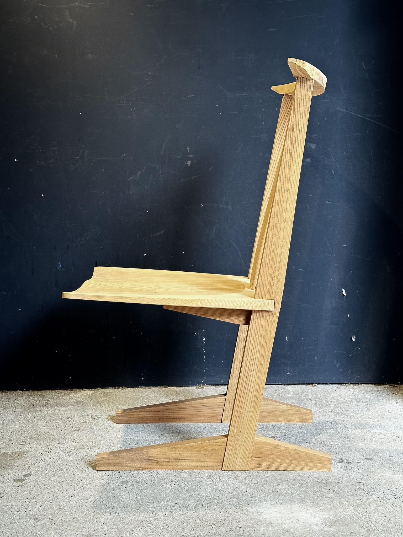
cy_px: 268
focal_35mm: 48
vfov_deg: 39.7
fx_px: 745
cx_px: 202
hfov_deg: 30.3
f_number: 1.78
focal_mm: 6.86
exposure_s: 1/50
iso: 64
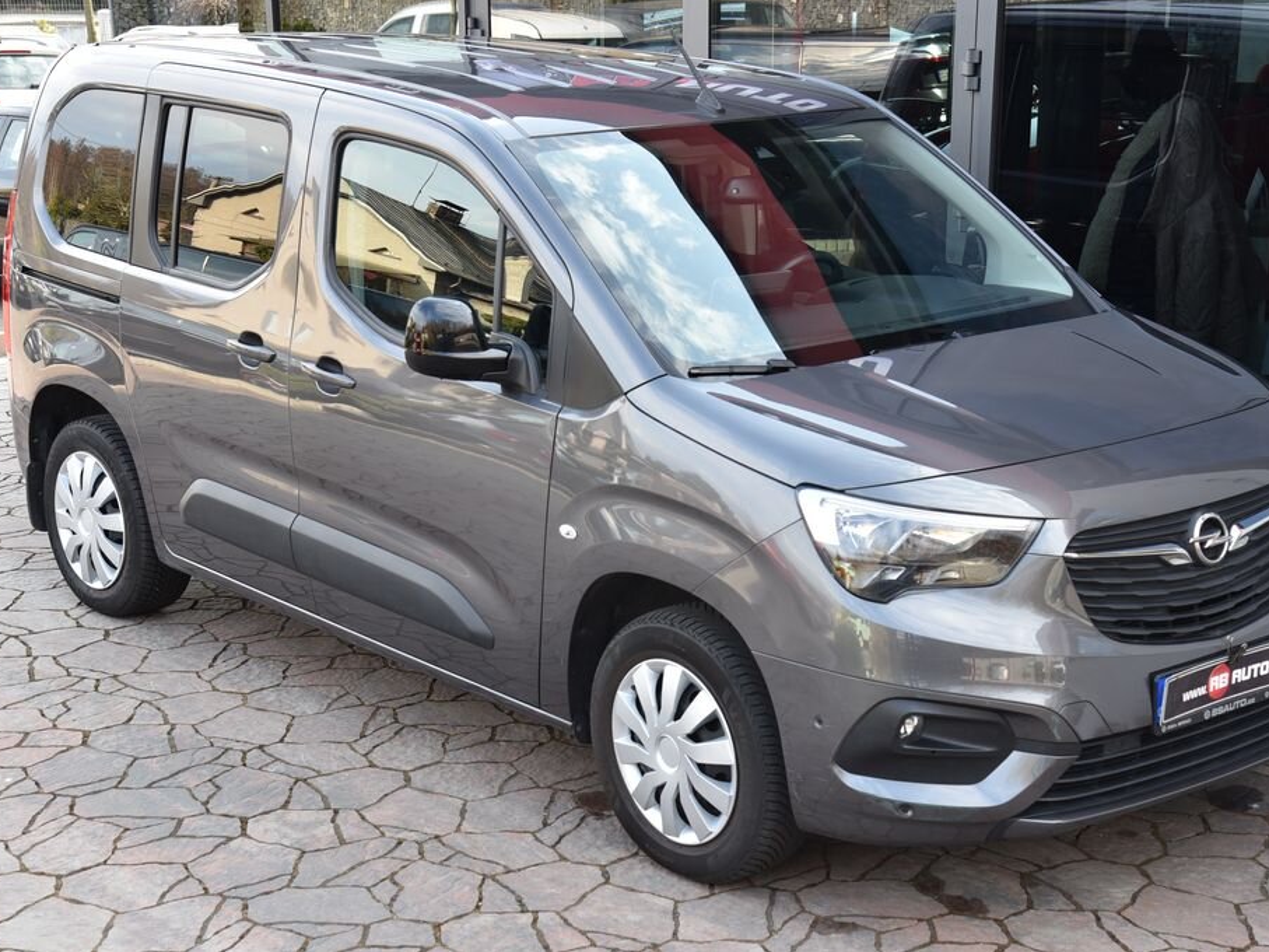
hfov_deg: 30.7
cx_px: 673
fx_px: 2309
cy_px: 476
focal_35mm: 63
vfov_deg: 23.3
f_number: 6.3
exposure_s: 1/160
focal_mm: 58
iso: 500
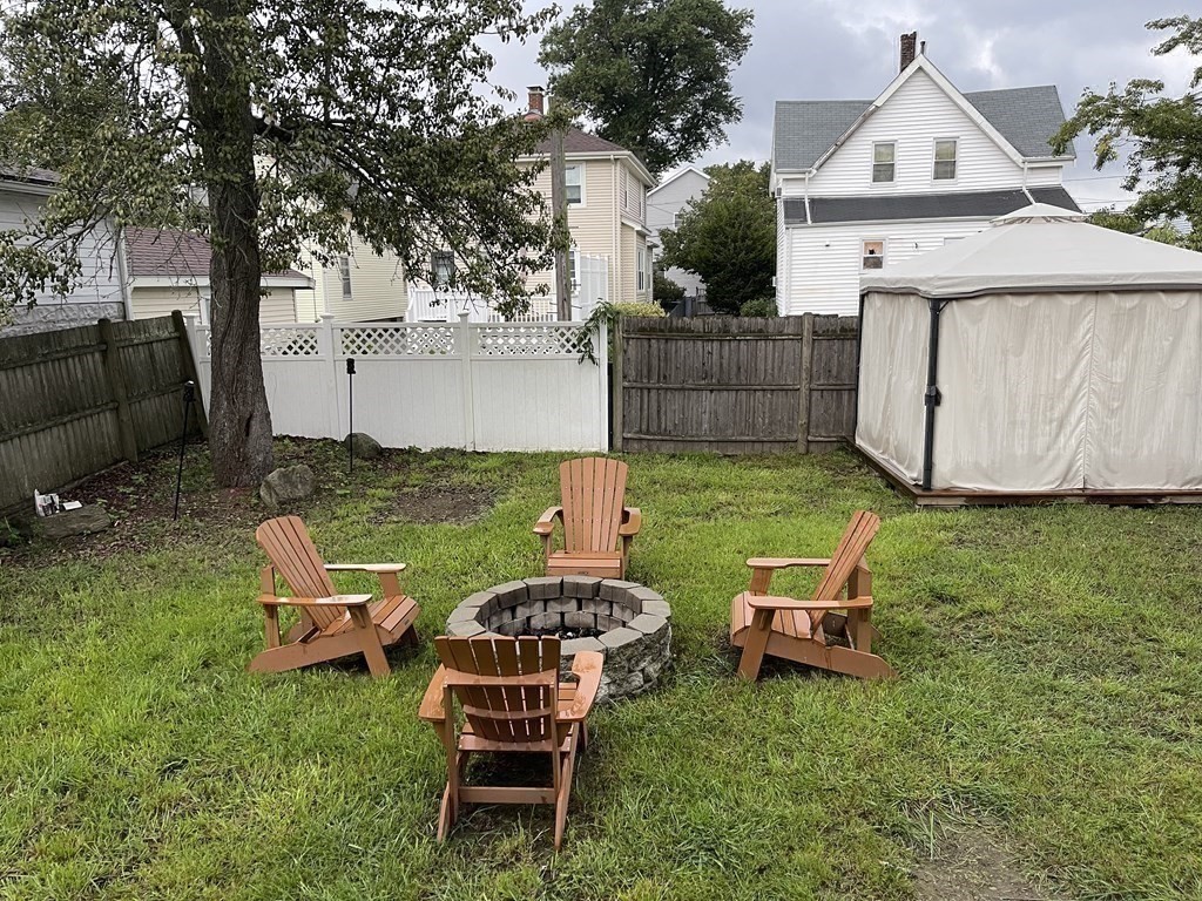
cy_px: 450
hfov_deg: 67.3
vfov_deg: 53.1
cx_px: 601
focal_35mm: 26
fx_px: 903
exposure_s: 1/60
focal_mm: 5.1
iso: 160
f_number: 1.6
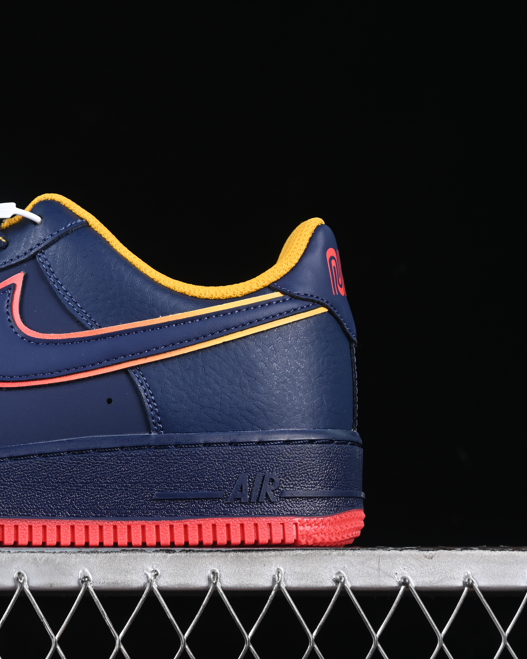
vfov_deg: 15.5
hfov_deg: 12.3
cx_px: -22
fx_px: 2418
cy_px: 307
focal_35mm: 124
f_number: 6.3
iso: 160
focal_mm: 50
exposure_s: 1/60
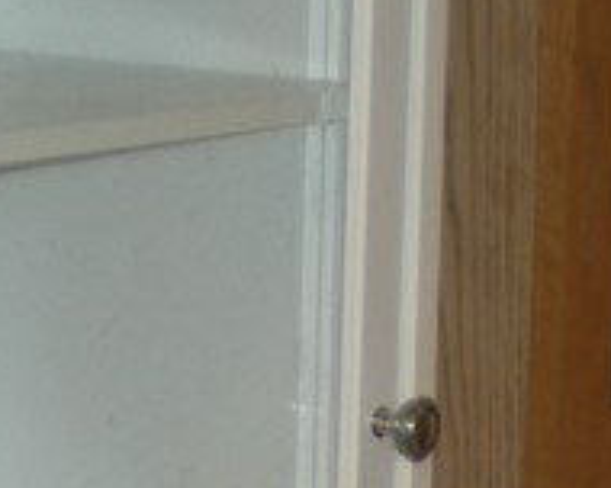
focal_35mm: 200
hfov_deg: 9.7
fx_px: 3617
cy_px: 934
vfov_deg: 7.5
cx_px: 370
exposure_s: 1/30
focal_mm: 6.3
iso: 64
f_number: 3.1
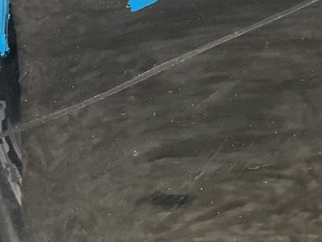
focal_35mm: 88
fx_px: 819
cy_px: -87
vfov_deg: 15.8
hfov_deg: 22.2
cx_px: 195
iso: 100
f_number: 1.8
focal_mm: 3
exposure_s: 1/60
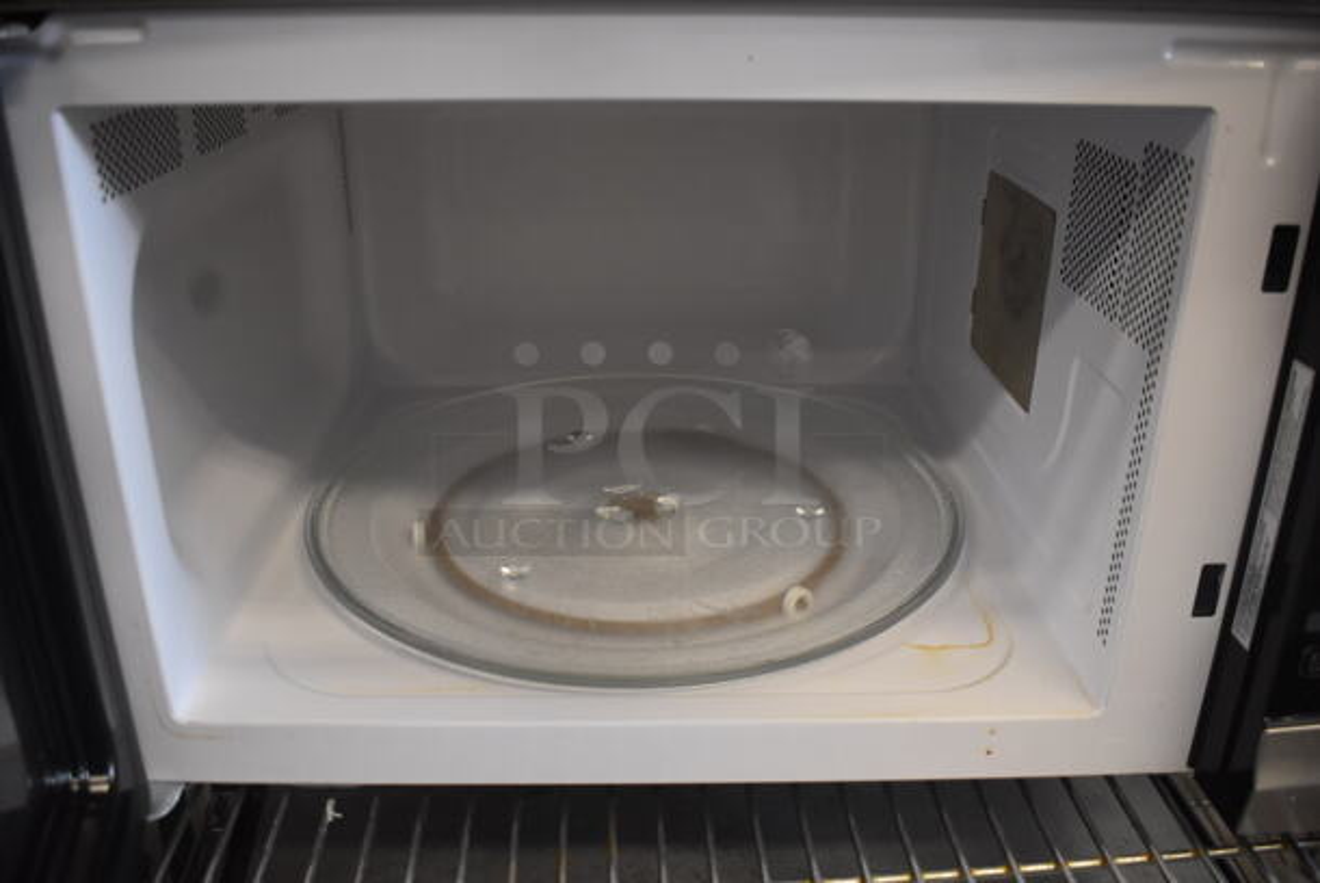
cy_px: 442
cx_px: 660
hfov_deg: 59.4
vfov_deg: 41.8
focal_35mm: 32
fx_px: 1156
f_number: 3.8
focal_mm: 21
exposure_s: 1/125
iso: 1600
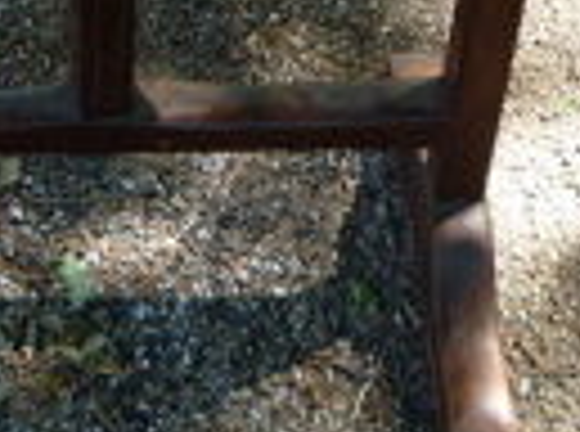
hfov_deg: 17.5
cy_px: -148
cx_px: 103
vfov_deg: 12.7
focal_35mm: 112
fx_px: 1871
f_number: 3.3
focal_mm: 5.2
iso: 100
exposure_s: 1/60
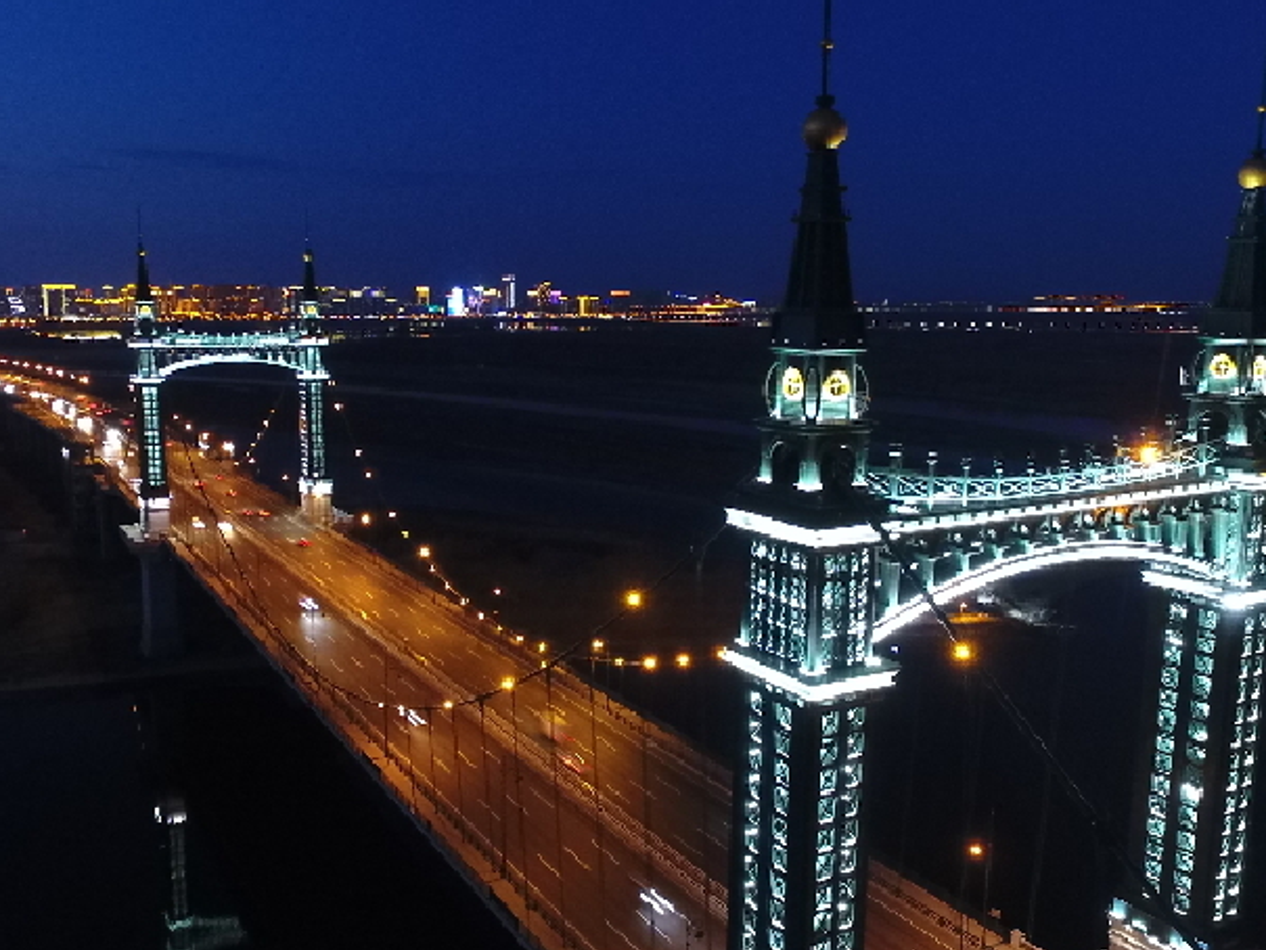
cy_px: 487
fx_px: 1134
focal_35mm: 31
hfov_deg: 58.3
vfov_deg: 45.5
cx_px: 585
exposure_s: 1/4.78
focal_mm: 3.61
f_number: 2.8
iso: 946
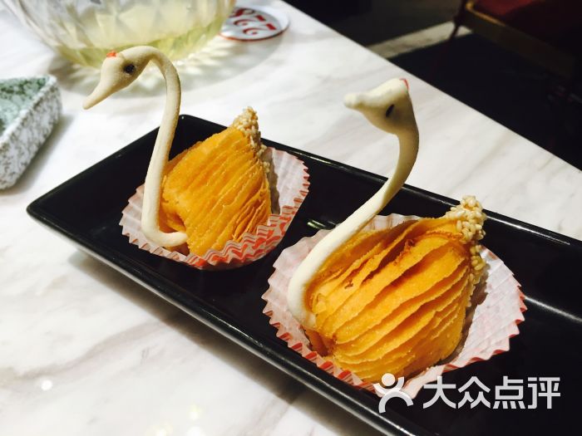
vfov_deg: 48.2
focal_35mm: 29
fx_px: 488
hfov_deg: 61.7
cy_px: 218
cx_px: 291
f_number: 2.2
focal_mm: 4.15
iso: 50
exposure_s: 1/33
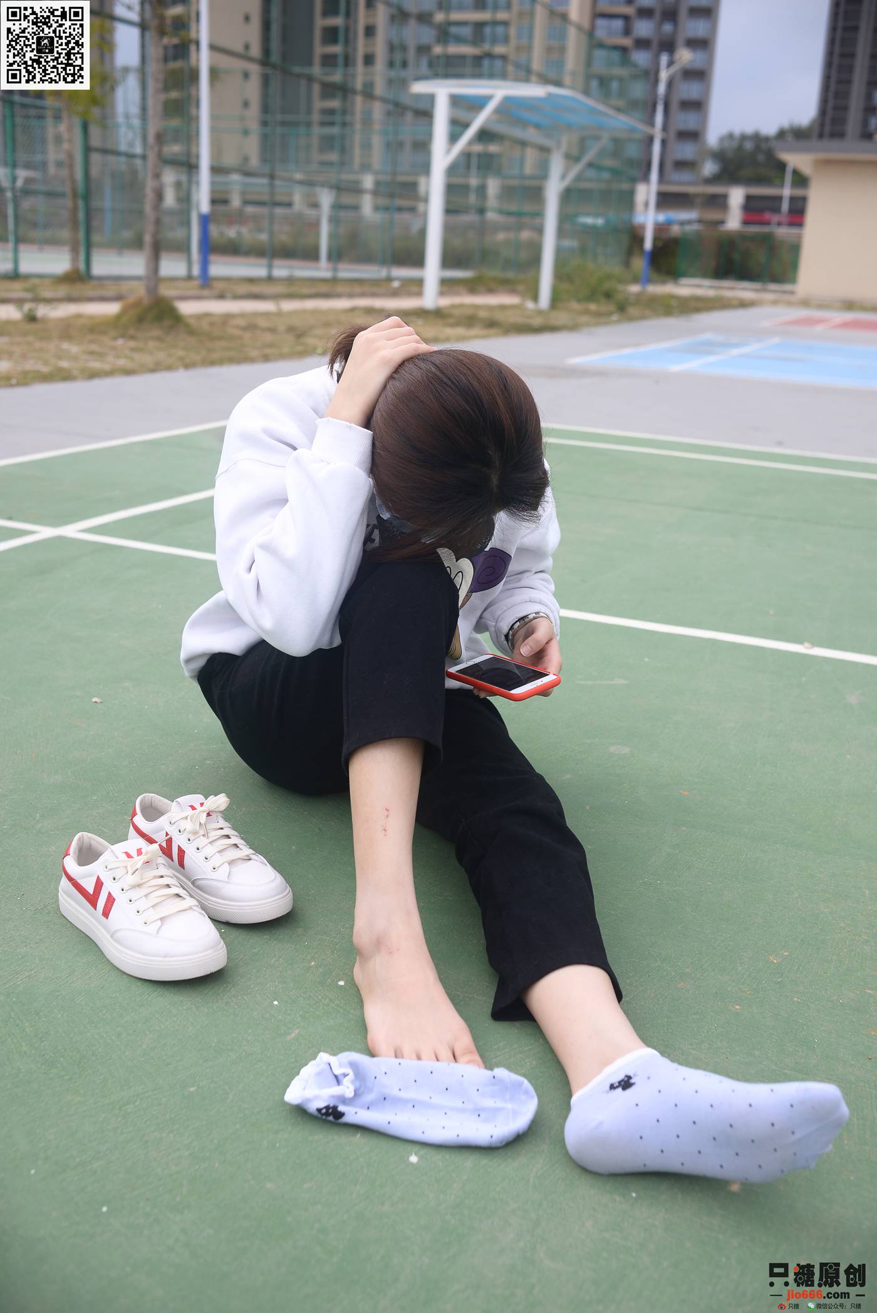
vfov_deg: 54.4
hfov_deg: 37.9
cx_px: 438
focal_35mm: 35
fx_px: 1278
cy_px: 656
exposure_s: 1/400
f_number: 5.6
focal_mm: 35
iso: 125
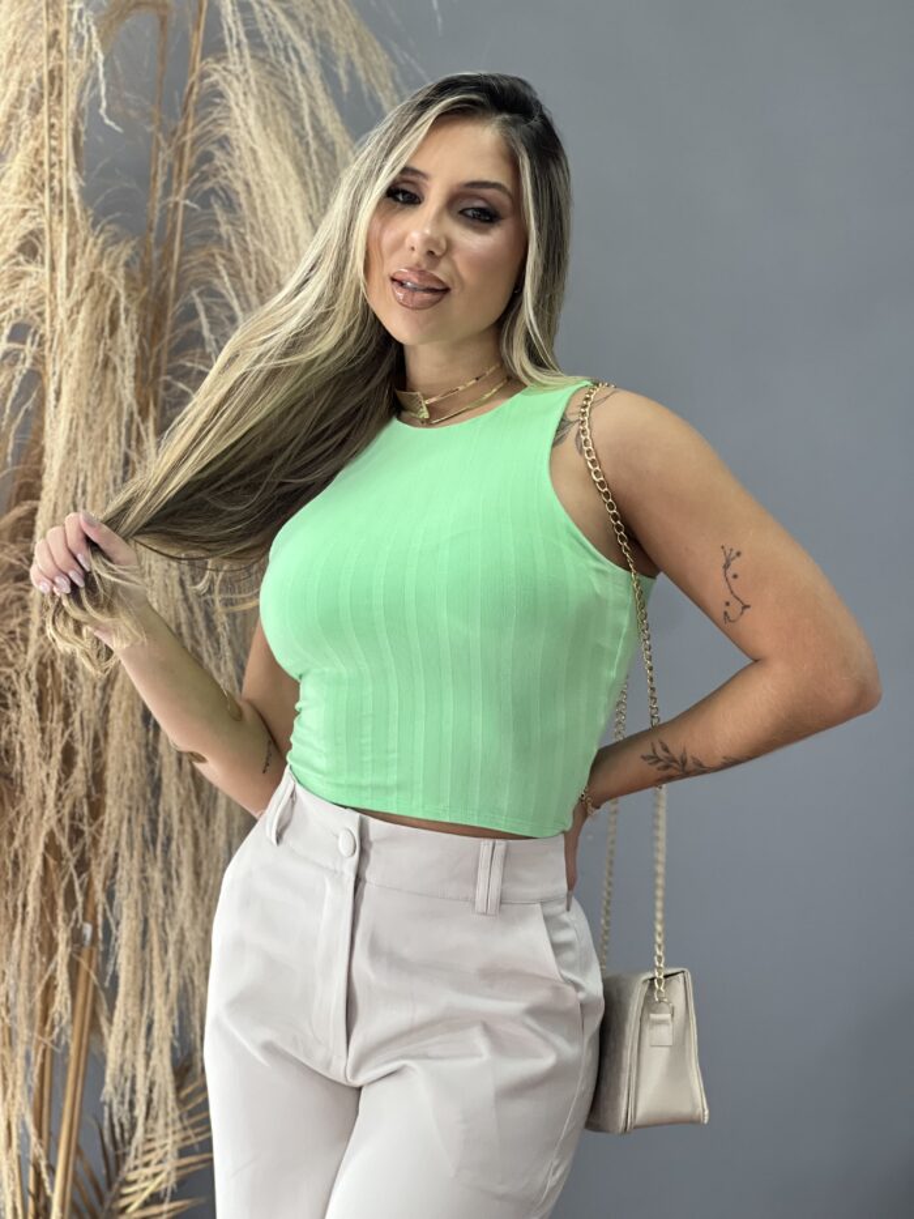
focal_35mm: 77
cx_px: 457
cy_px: 610
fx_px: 2710
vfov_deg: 25.3
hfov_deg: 19.1
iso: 250
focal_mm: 9
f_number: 2.8
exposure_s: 1/90
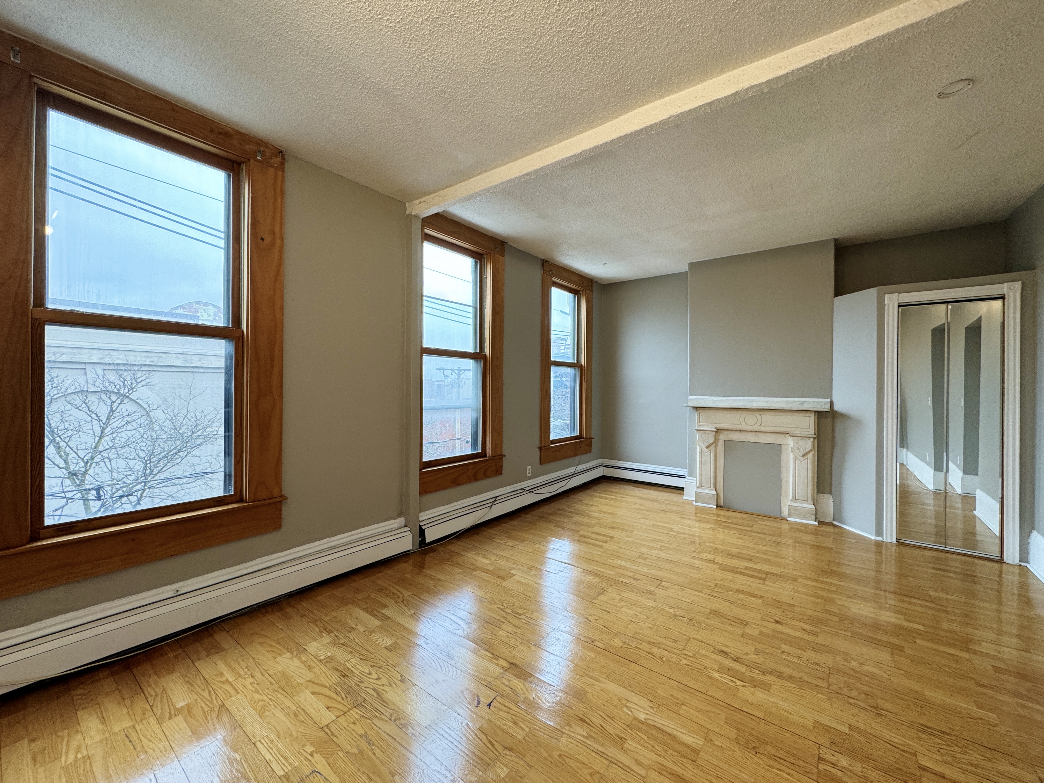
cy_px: 392
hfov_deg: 102.1
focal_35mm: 14
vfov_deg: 85.7
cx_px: 522
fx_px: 422
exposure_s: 1/120
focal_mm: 2.22
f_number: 2.2
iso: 160
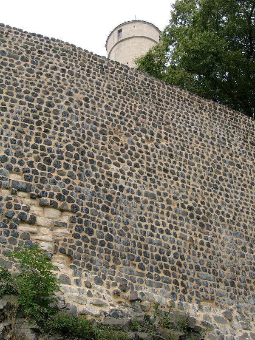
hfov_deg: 30.9
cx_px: 128
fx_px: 462
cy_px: 170
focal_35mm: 47
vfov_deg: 40.4
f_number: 4
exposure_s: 1/192
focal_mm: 9.82
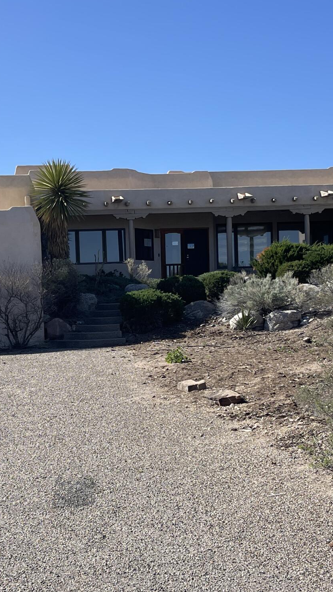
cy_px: 342
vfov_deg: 37.8
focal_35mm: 55
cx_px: 114
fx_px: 863
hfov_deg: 21.8
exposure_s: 1/3448
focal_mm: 5.1
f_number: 1.6
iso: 32
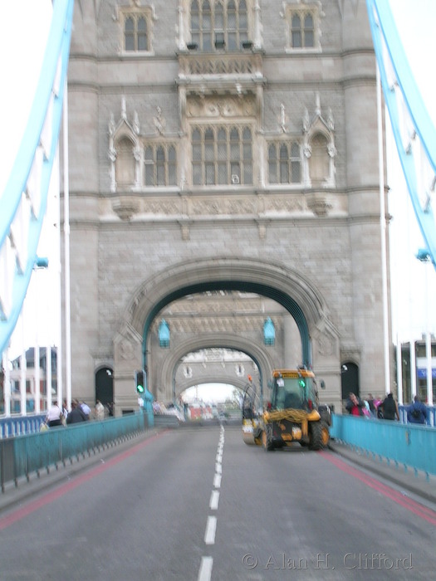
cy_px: 290
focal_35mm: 94
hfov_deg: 15.7
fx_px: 1579
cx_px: 218
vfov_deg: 20.9
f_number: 4.5
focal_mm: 14.2
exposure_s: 1/11
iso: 50
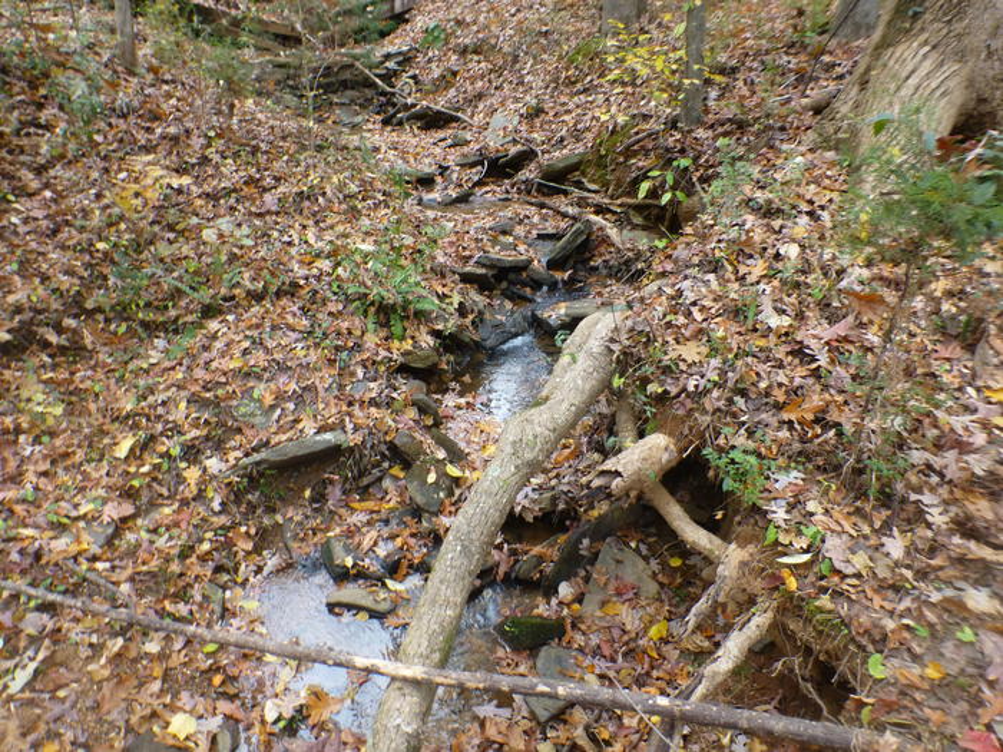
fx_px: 695
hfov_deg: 71.6
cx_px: 502
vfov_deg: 56.8
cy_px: 376
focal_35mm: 24
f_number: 3.3
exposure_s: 1/60
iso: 160
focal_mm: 4.3
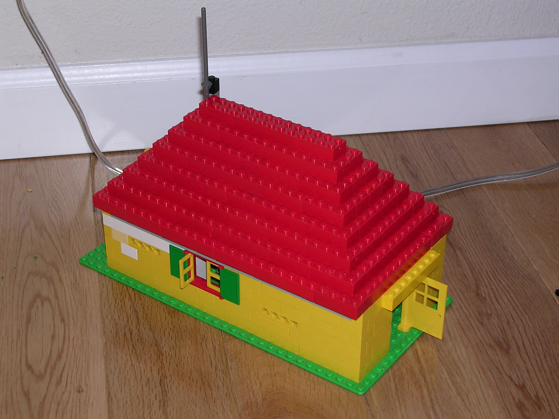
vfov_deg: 21.9
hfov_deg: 29.0
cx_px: 280
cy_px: 210
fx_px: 1082
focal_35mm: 67
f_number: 3.6
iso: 100
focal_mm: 10.2
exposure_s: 1/60.1
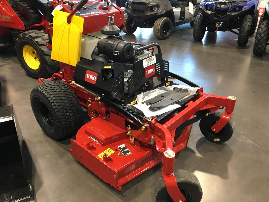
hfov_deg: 61.7
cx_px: 134
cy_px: 101
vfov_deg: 48.2
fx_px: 225
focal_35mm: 29
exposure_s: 1/33
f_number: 2.2
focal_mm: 4.15
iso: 160
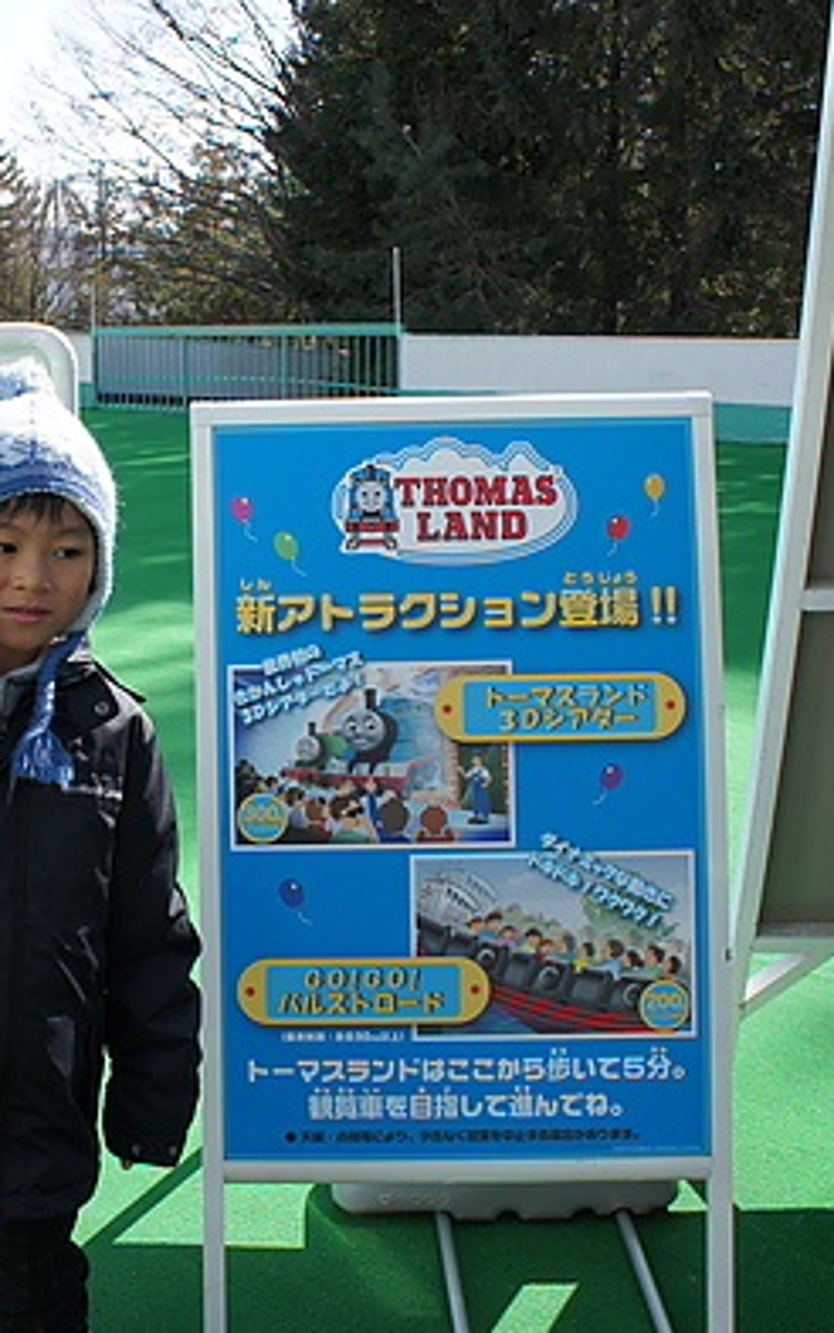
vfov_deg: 47.2
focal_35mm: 42
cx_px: 166
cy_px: 660
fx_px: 1526
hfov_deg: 29.9
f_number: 7.1
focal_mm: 18
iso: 200
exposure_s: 1/200
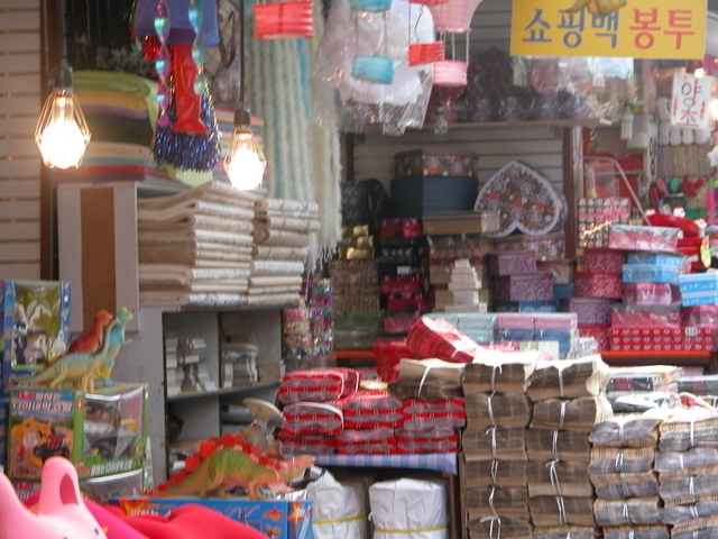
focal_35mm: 114
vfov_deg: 13.0
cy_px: 270
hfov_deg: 17.3
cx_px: 359
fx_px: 2365
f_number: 3.7
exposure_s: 1/60.3
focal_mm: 29.5
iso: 100
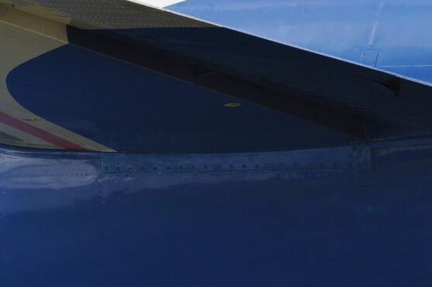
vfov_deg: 3.9
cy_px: 5
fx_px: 4195
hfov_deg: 5.9
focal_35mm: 350
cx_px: -17
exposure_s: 1/200
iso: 200
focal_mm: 102
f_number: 8
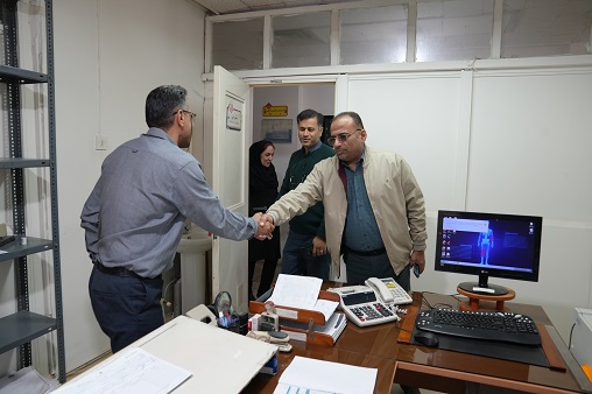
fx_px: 394
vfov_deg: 53.1
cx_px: 296
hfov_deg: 73.8
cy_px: 197
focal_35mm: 24
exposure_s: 1/160
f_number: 4
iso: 1250
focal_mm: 24
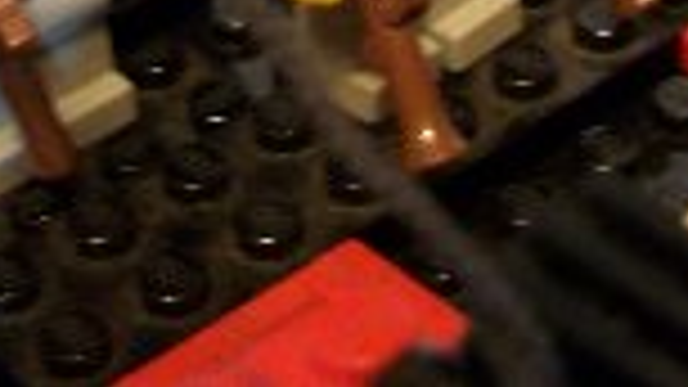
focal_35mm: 140
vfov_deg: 8.0
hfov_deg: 15.3
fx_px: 2554
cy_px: -554
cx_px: 436
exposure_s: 1/8
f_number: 3.1
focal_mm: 6.3
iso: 245
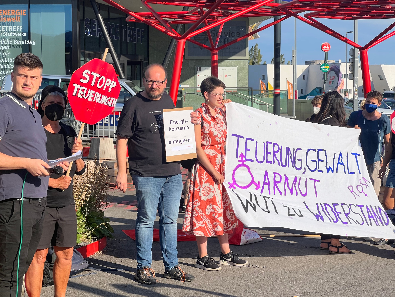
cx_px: 198
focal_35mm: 77
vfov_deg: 19.1
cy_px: 148
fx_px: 879
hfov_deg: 25.3
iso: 32
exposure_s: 1/471
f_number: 2.8
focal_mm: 9
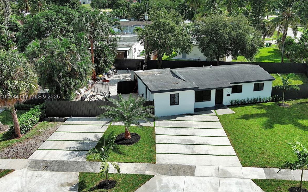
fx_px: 336
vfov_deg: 32.0
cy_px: 97
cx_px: 185
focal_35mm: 40
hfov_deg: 49.0
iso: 101
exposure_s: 1/1534
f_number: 2.8
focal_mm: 10.57
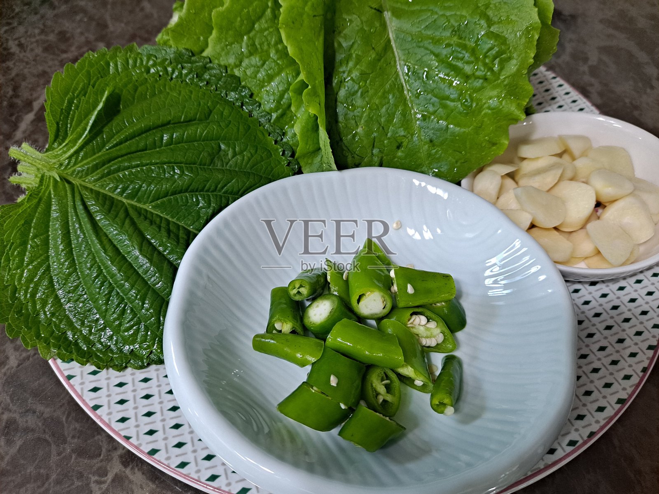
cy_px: 247
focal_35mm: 25
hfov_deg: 69.4
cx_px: 330
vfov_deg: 54.9
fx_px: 476
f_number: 2
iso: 250
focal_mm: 4.6
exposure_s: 1/33
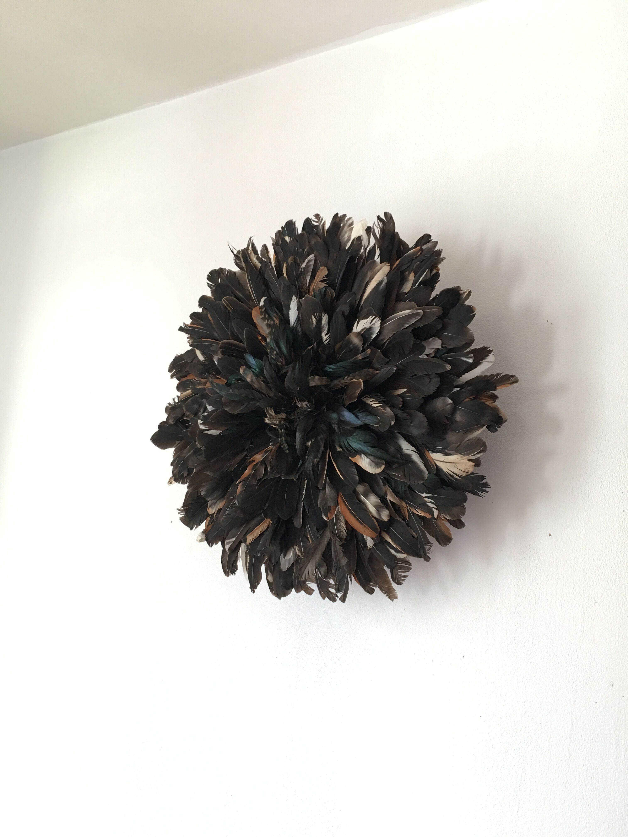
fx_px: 701
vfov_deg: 61.7
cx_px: 314
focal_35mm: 29
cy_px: 418
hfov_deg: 48.2
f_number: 2.2
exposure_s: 1/17
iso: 50
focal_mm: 4.15
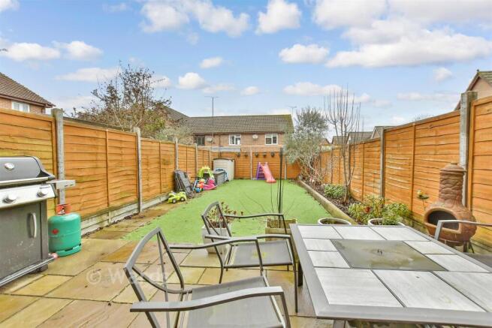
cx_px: 246
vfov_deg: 77.4
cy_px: 164
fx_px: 205
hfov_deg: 100.4
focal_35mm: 15
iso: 500
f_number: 7.1
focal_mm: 10
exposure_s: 1/200
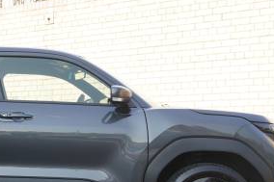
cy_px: 137
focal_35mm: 91
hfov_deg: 21.8
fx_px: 693
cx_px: 21
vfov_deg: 14.9
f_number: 5
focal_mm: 27
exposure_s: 1/80
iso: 100
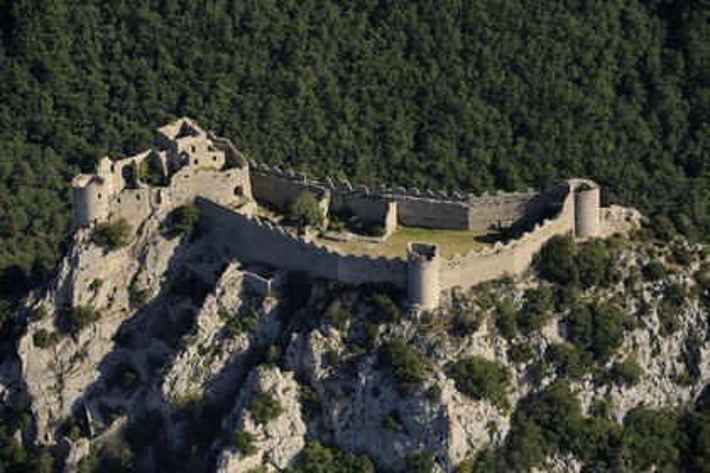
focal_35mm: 165
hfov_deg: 12.5
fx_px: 3254
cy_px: 236
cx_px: 355
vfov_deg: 8.3
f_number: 6.3
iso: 400
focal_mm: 165
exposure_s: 1/1000
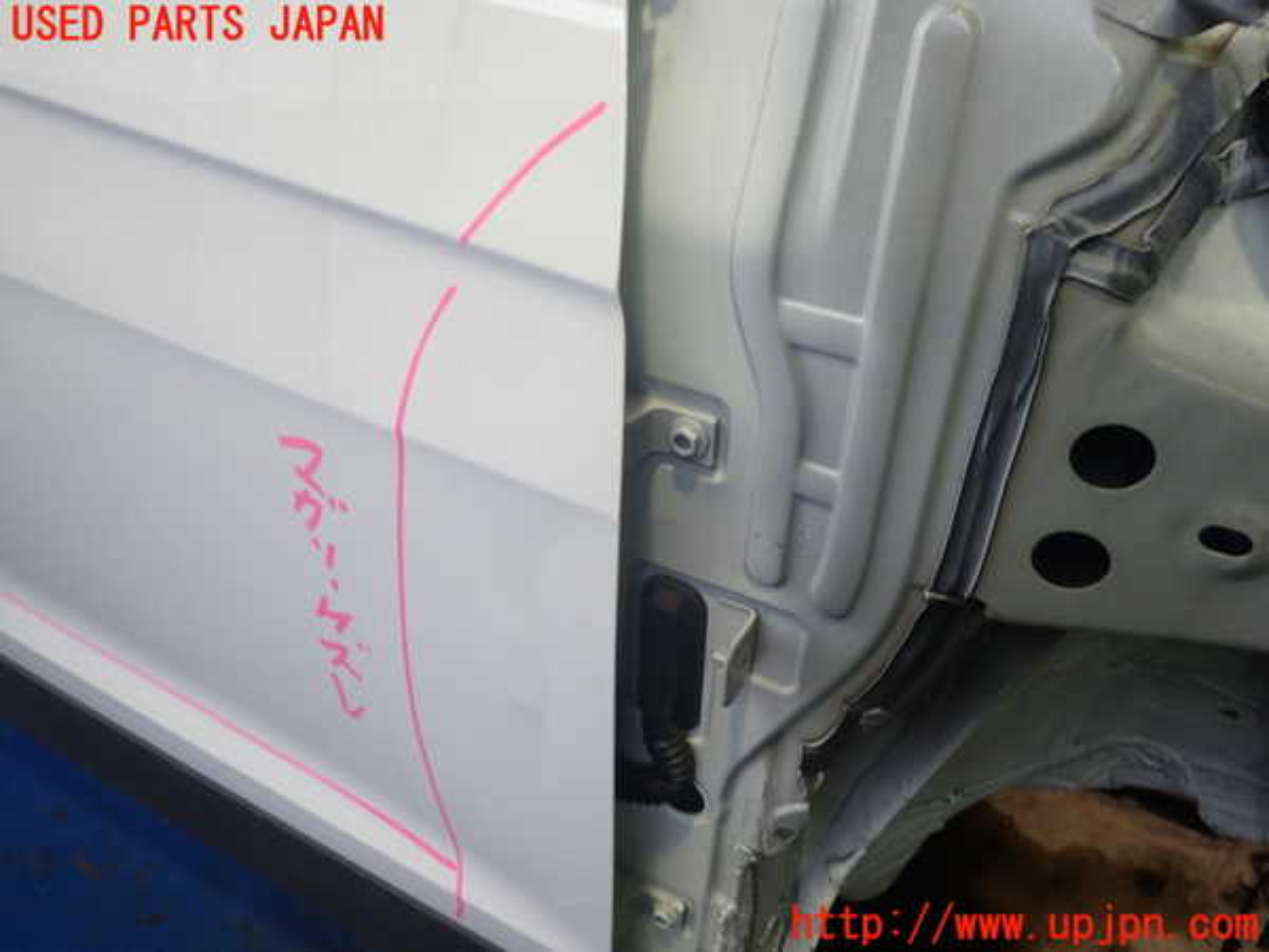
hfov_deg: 60.0
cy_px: 476
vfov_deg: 46.8
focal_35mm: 30
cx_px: 634
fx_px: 1100
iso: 200
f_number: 2.3
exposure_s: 1/60
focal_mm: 5.4
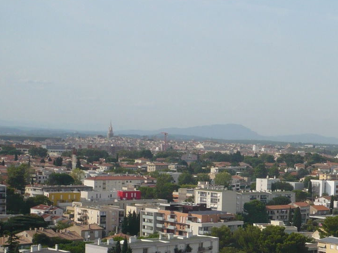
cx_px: 375
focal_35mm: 78
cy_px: 208
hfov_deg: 23.4
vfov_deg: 18.7
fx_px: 761
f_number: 8
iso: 100
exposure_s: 1/320
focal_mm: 5.8
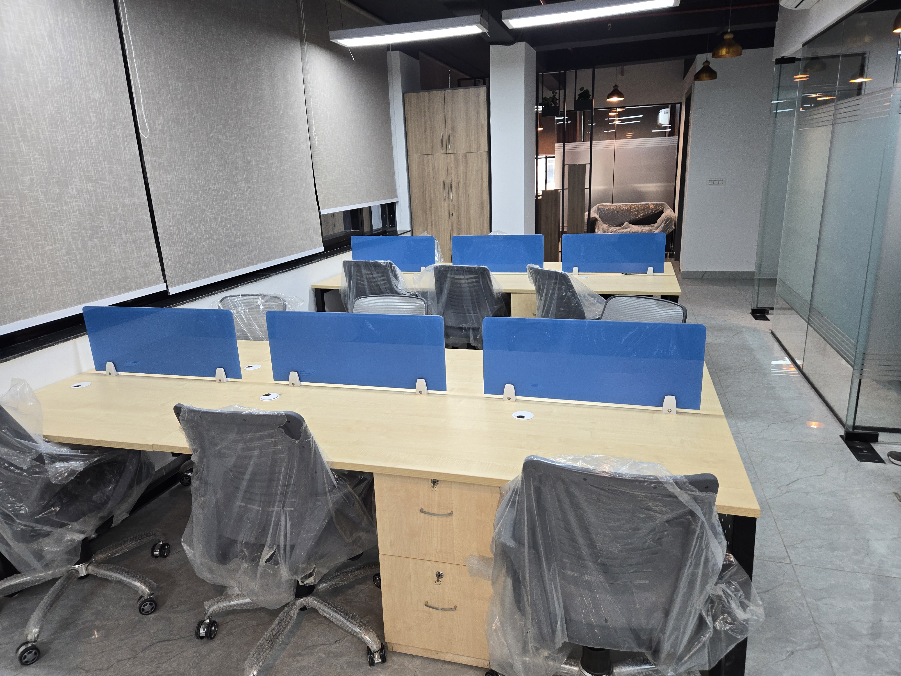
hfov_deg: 73.9
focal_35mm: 23
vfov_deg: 58.9
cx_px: 450
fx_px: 599
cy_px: 338
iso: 100
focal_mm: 5.4
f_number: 1.8
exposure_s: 1/50
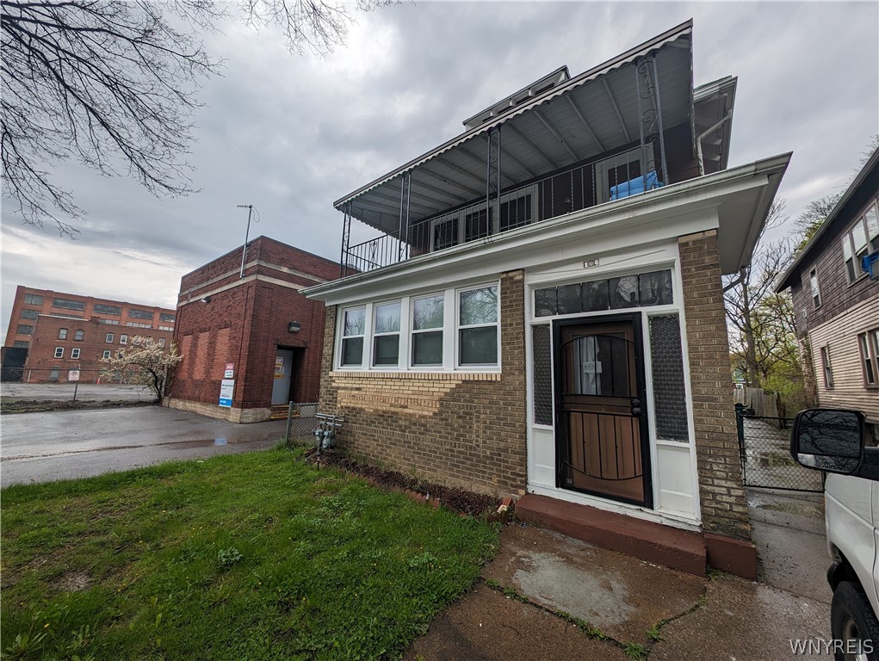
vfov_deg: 94.6
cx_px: 440
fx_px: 305
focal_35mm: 12
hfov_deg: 110.5
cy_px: 330
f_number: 1.95
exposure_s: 1/544
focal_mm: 2.23
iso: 40
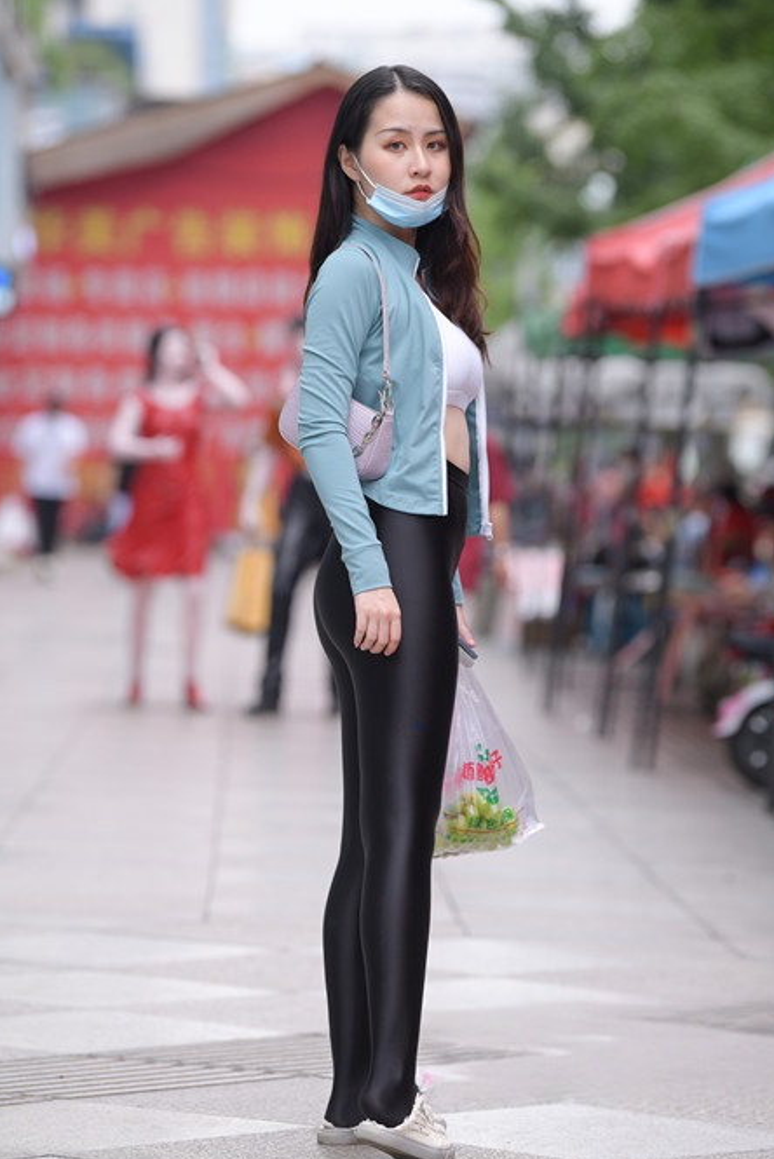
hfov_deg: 7.4
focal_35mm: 186
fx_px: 5992
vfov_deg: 11.0
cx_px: 394
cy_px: 636
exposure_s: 1/640
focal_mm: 165
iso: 640
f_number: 3.5
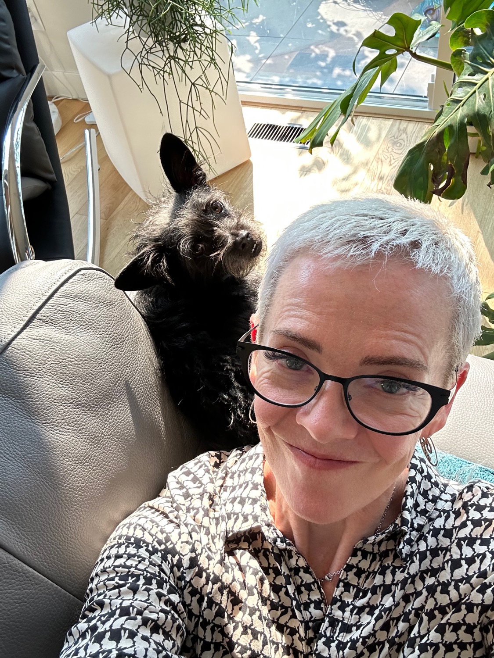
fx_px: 571
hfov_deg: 46.8
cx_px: 247
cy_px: 329
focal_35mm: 30
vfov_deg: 60.0
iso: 80
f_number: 1.9
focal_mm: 2.69
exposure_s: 1/102
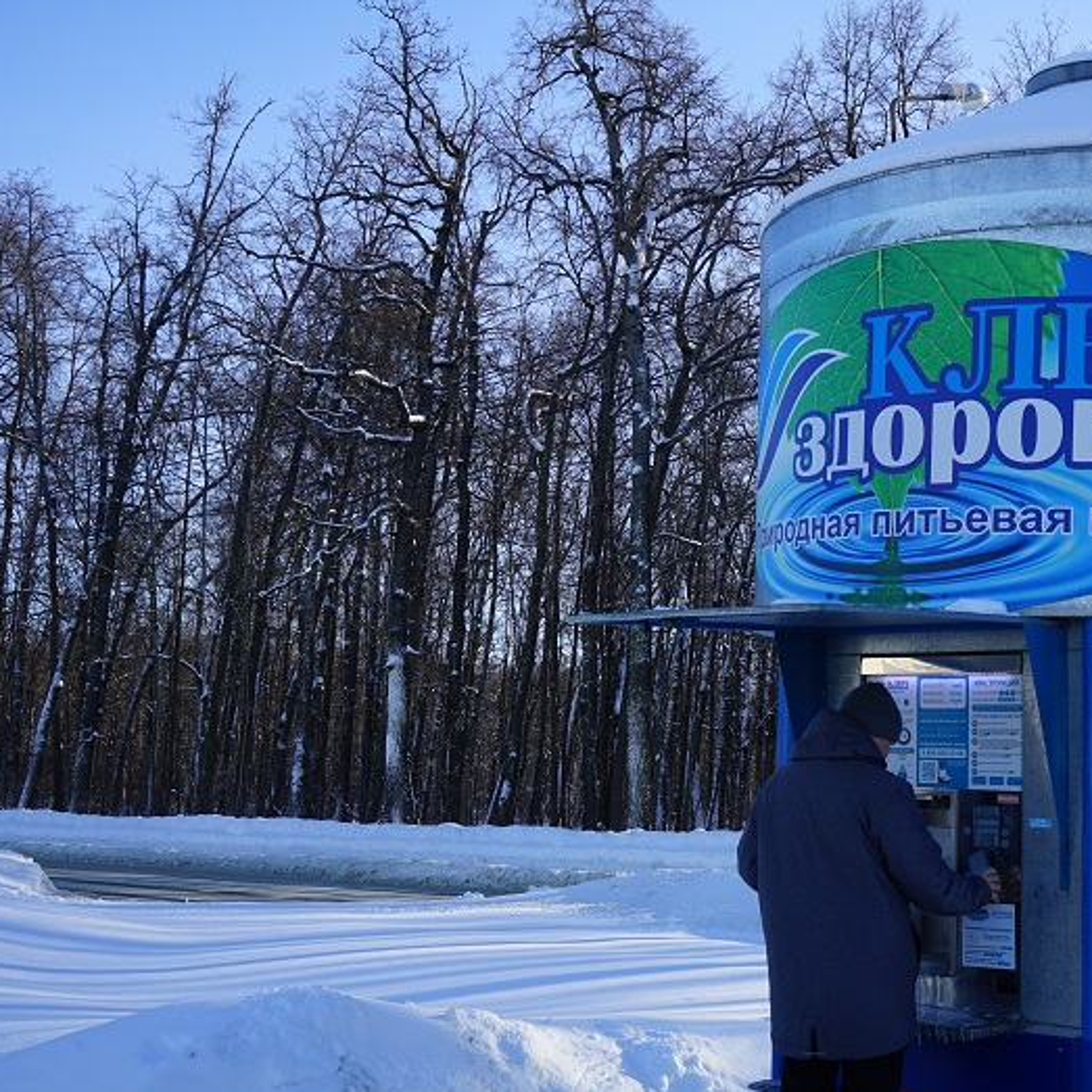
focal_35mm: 52
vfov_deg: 32.8
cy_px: 540
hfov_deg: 32.4
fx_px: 1856
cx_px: 756
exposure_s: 1/100
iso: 100
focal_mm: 40
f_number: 10
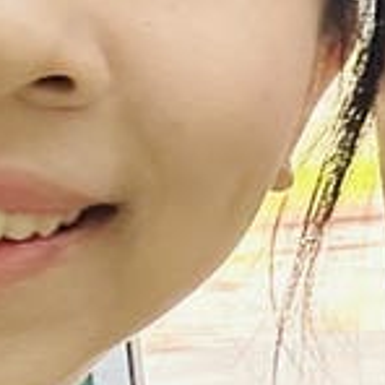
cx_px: 1087
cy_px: 211
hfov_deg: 9.0
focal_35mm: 165
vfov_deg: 10.6
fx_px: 2076
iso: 125
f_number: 1.9
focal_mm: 2.69
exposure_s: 1/60
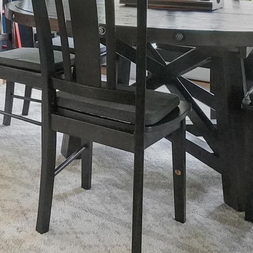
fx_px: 438
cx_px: -84
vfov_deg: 29.2
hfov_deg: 26.7
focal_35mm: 53
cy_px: -22
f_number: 8
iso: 12800
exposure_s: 1/30
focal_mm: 15
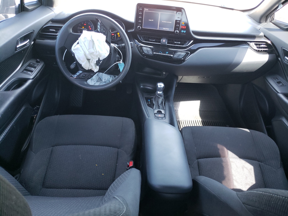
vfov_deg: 53.1
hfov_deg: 67.3
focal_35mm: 26
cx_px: 144
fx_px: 216
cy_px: 108
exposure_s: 1/50
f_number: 1.5
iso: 125
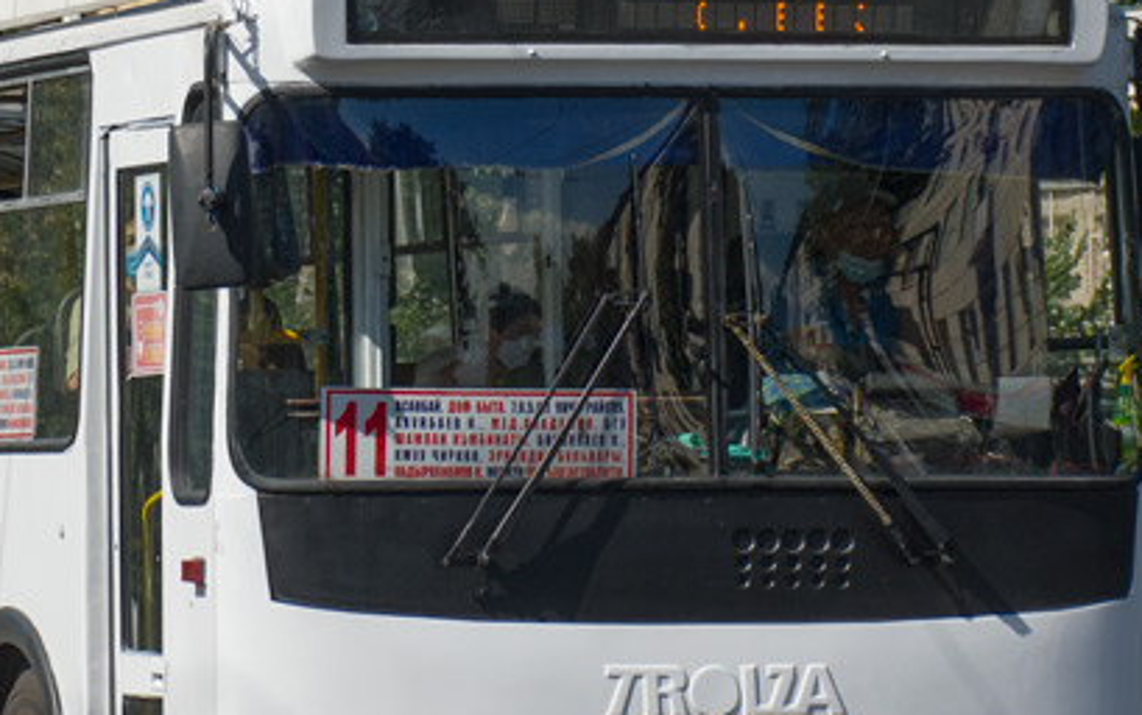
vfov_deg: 5.2
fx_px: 7815
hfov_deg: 8.3
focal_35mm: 251
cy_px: 31
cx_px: 288
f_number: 7.1
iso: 160
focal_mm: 56
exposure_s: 1/800
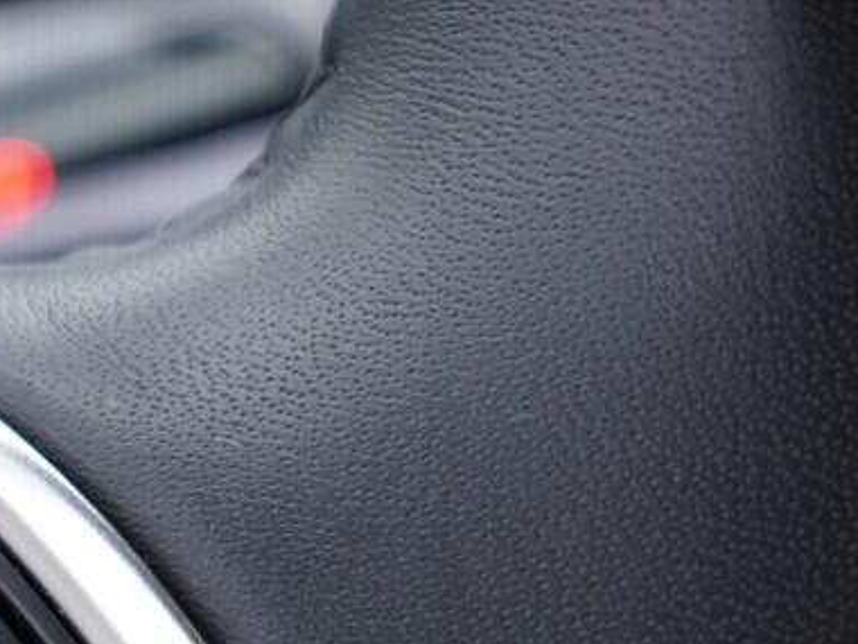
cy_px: 755
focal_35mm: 131
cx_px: -280
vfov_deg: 11.1
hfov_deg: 14.4
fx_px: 3247
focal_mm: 24
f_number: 2.8
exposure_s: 1/40
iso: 200
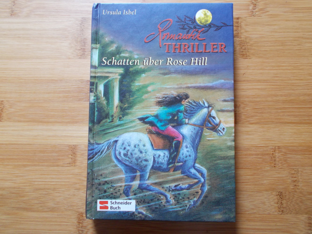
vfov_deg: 46.8
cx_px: 156
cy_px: 117
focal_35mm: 30
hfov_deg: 60.0
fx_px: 270
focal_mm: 5.3
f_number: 3.4
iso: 200
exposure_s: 1/13
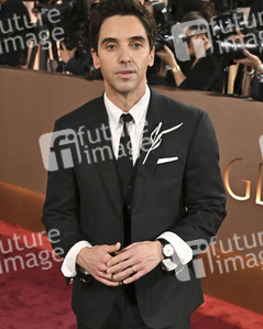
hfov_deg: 28.1
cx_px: 128
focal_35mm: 54
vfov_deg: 34.6
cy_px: 200
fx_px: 526
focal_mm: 43
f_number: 5.6
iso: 2500
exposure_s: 1/320
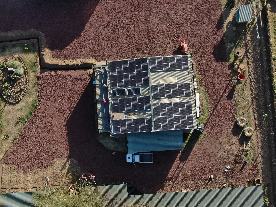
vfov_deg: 30.3
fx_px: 383
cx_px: 138
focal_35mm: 48
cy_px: 104
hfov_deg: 39.7
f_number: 3.8
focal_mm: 8.6
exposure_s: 1/200
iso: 100
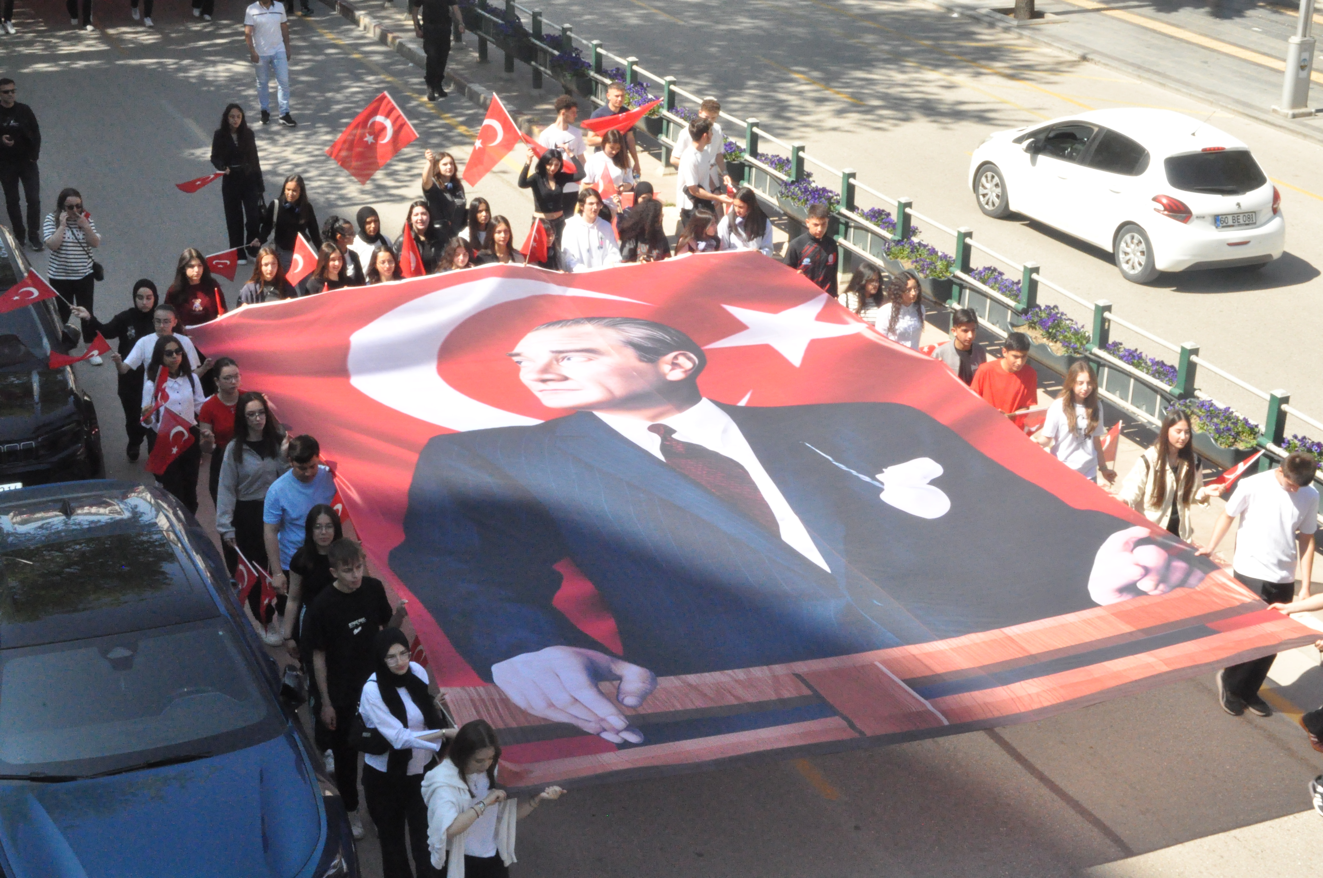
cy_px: 439
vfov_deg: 23.7
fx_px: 2092
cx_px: 662
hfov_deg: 35.1
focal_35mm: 57
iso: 3200
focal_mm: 38
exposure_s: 1/200
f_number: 32
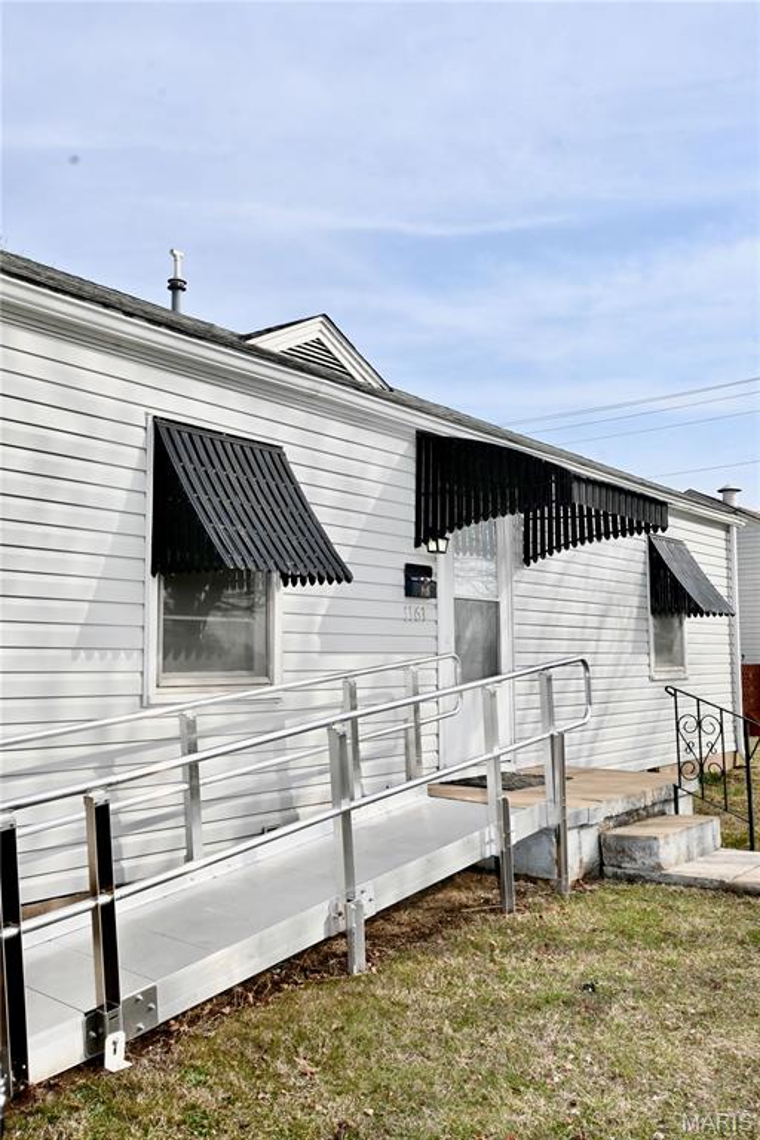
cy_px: 570
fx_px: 974
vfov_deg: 60.7
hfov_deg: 42.6
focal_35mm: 31
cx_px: 380
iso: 100
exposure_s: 1/160
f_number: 11
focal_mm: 20.5
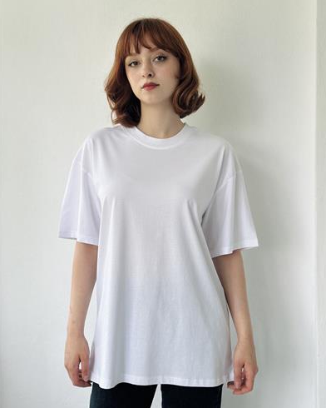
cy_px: 207
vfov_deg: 36.7
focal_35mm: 51
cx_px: 164
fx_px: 615
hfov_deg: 29.7
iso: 80
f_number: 1.78
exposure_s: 1/422
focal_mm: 6.86
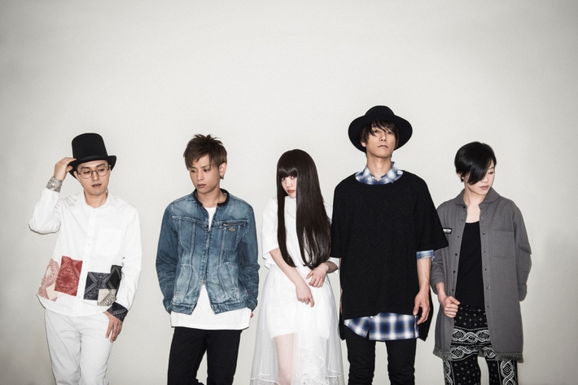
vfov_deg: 26.0
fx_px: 835
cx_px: 289
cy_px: 192
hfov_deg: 38.2
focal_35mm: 52
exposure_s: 1/200
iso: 400
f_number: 8
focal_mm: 52
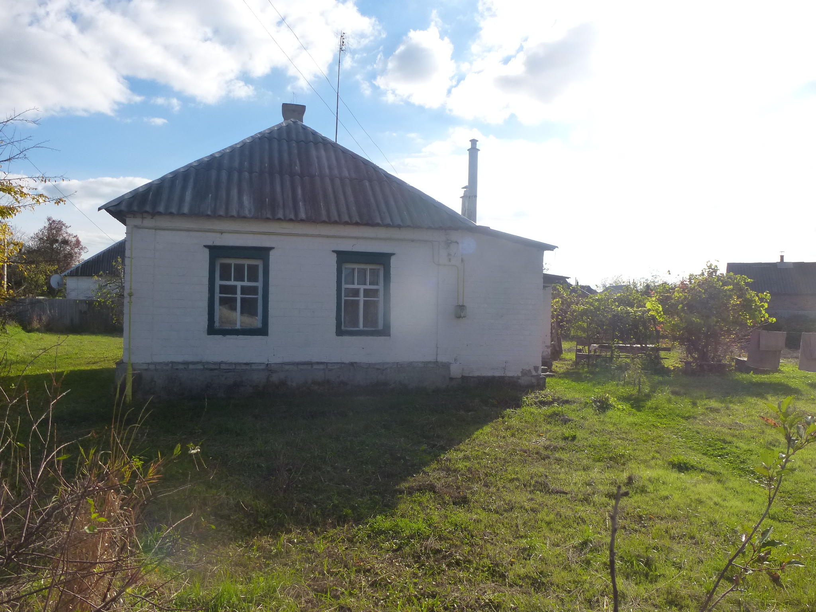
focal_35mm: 24
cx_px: 408
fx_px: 566
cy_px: 306
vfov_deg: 56.8
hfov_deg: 71.6
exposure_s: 1/1000
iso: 160
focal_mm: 4.3
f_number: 4
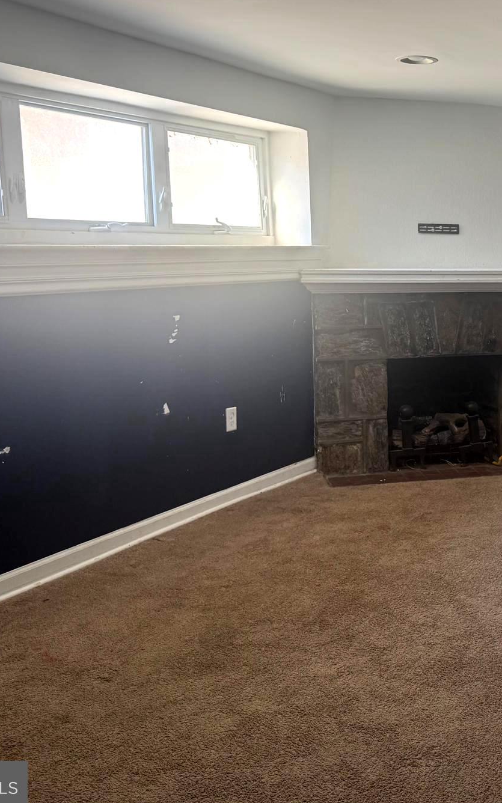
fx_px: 854
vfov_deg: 50.2
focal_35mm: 39
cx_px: 493
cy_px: 349
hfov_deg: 30.6
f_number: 1.78
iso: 160
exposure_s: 1/121
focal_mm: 6.76
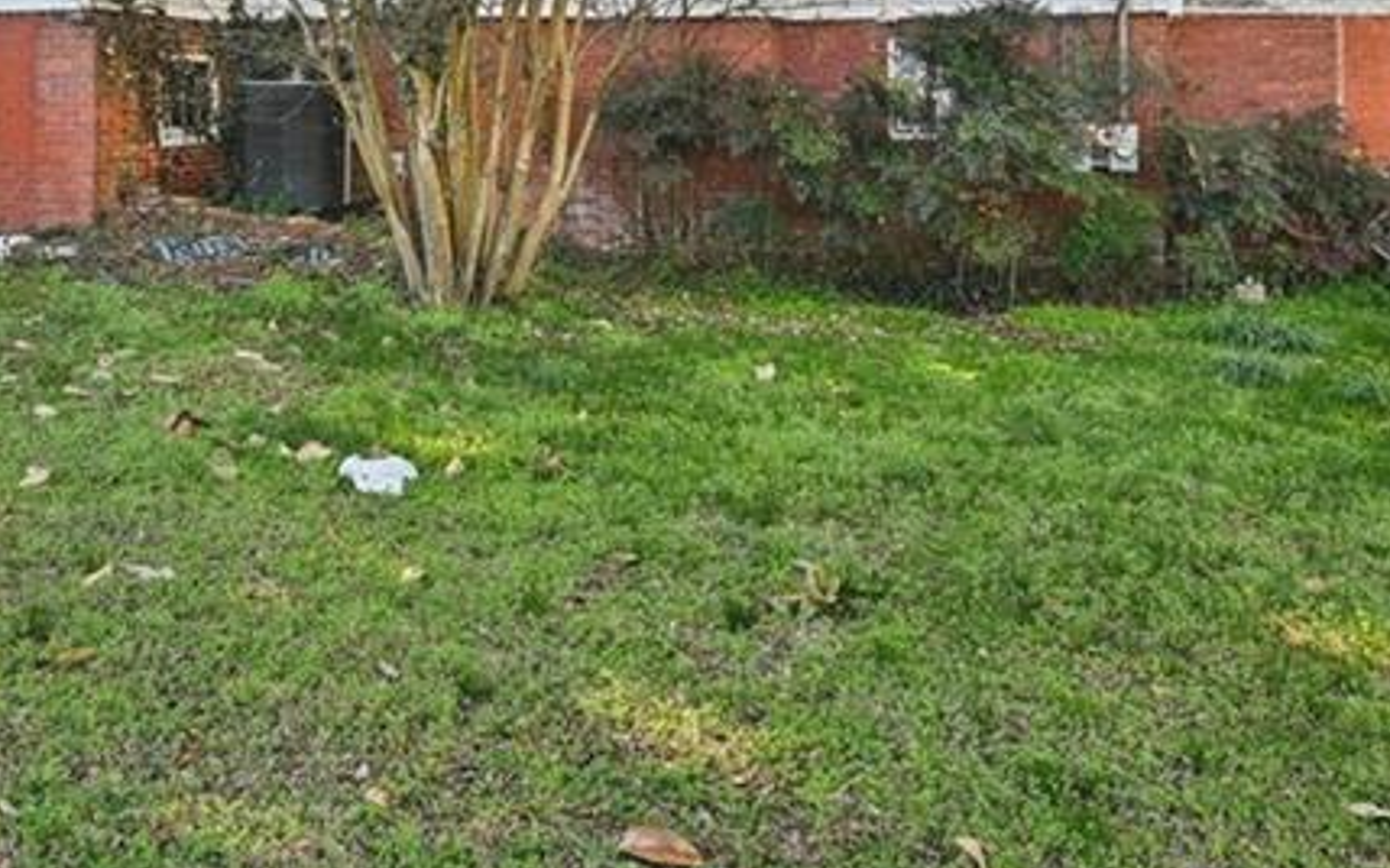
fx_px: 1288
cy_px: 92
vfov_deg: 35.2
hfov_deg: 55.5
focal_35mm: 34
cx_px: 460
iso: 100
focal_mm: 14
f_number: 8
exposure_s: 1/40
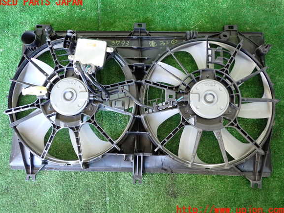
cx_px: 140
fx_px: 254
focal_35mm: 31
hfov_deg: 58.4
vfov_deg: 45.4
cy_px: 106
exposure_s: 1/30
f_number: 2.3
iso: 400
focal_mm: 5.4
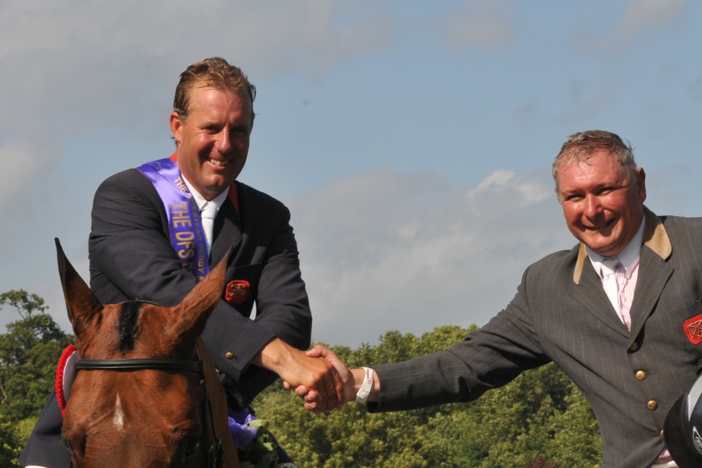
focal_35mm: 154
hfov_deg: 13.3
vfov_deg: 8.9
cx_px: 326
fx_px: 3003
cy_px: 292
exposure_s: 1/250
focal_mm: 70
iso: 320
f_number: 18
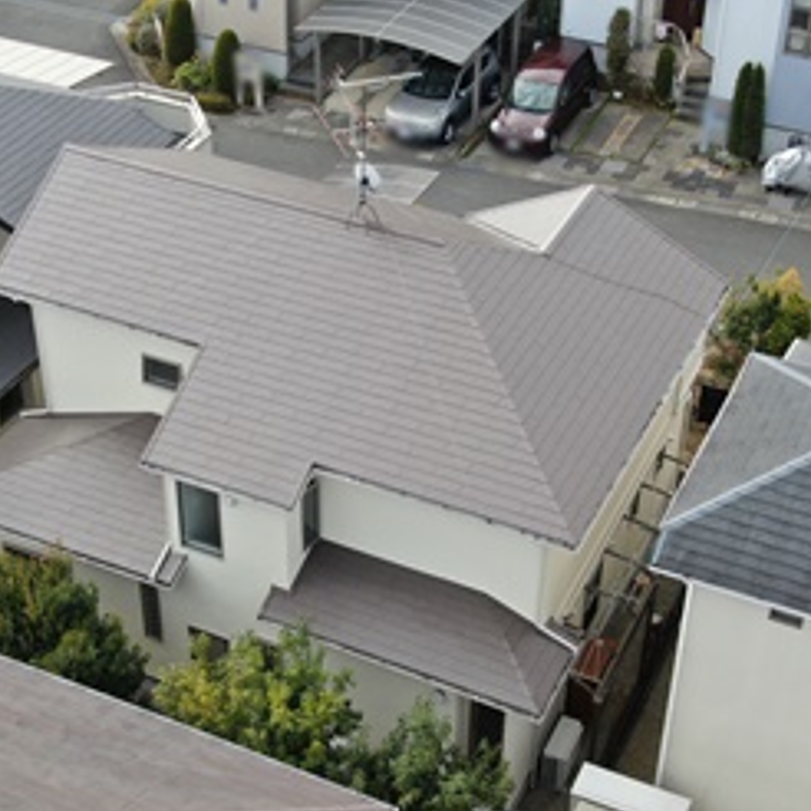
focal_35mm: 59
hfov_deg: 29.0
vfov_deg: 29.1
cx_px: 356
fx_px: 1564
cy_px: 429
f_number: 3.8
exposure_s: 1/200
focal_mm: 8.42
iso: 100
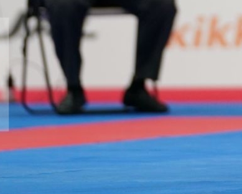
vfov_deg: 2.6
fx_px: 4296
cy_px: -147
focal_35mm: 600
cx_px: 373
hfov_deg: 3.2
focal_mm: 138
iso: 1600
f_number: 2.8
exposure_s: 1/500
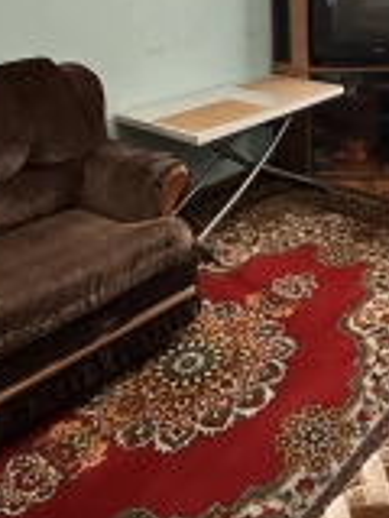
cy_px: -13
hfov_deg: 33.0
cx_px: 365
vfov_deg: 39.7
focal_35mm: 41
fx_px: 614
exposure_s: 1/50
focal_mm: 2.22
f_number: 2.2
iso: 200
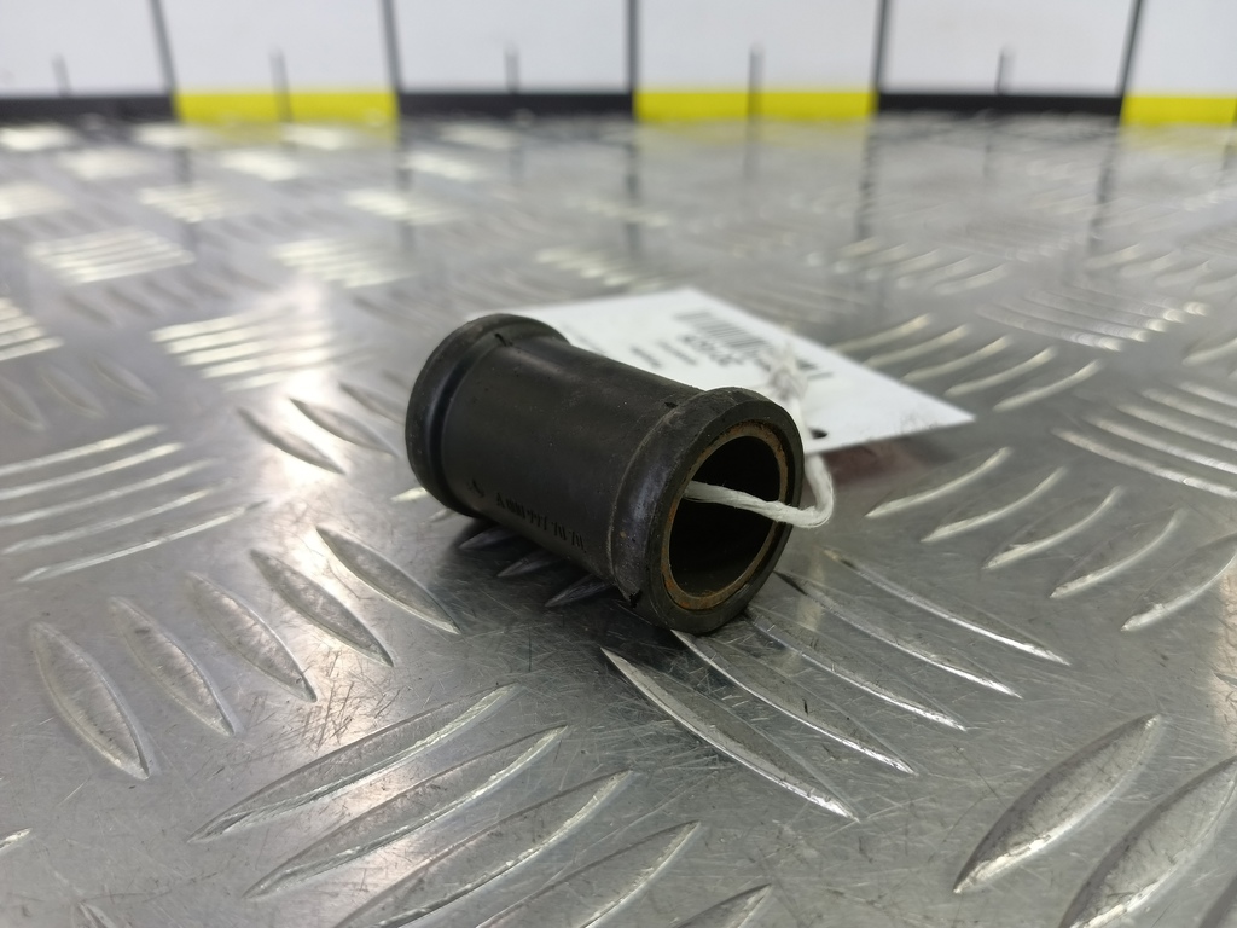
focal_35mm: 23
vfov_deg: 58.9
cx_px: 618
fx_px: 822
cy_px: 464
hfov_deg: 73.9
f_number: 1.6
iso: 124
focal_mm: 4.11
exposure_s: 1/50
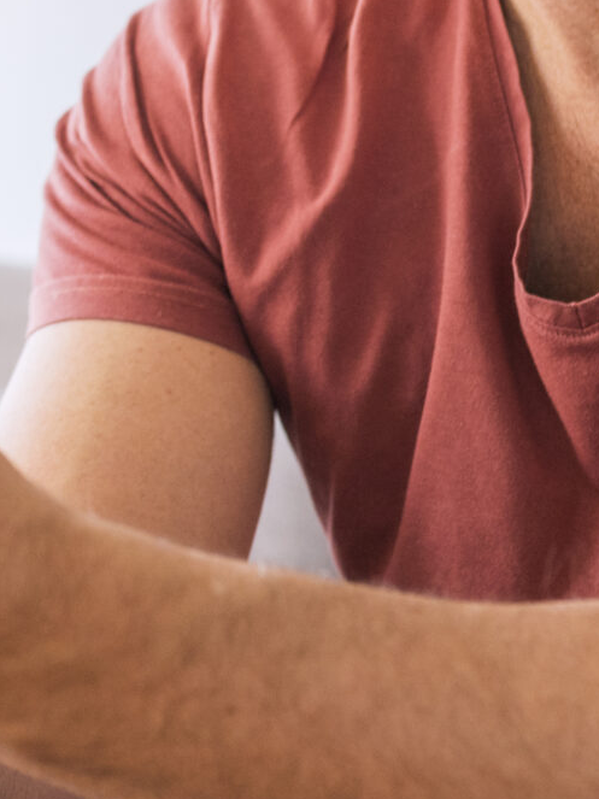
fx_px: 3000
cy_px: -92
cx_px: -80
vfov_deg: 14.8
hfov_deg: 11.2
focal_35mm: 130
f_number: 2.8
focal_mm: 35
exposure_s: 1/125
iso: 400
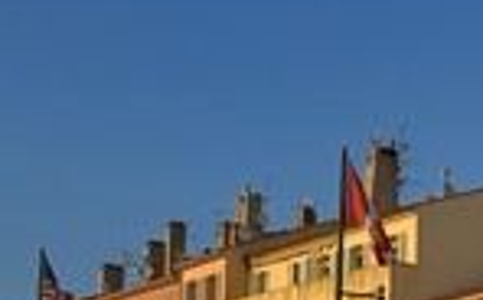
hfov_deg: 17.5
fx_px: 1525
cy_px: 414
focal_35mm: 116
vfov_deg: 10.9
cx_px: 503
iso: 200
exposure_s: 1/250
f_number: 9
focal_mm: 40
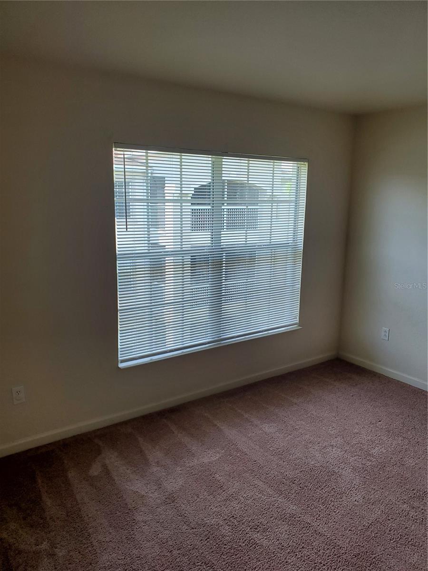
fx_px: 429
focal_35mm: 26
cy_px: 286
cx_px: 214
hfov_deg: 53.1
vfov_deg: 67.3
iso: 50
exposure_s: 1/144
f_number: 2.4
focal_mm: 4.3
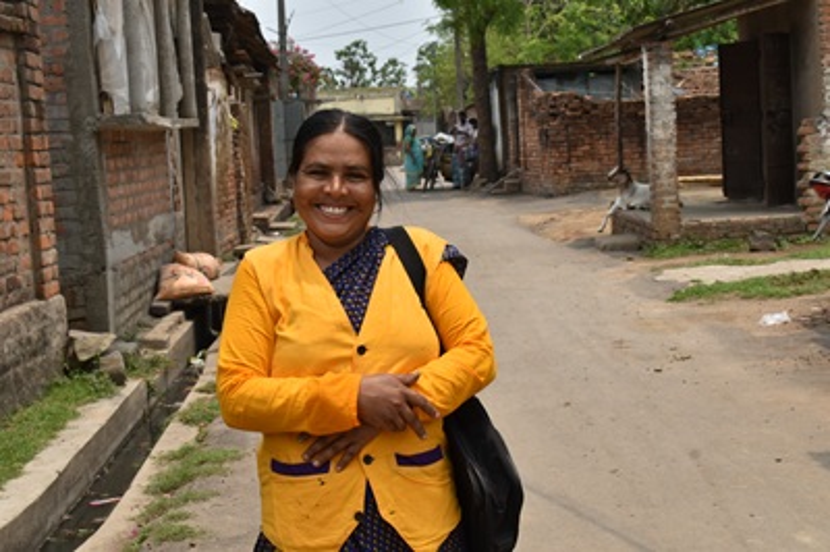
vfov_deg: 20.1
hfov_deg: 29.9
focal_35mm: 68
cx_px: 415
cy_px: 276
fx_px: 1555
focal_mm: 45
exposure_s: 1/400
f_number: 10
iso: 200
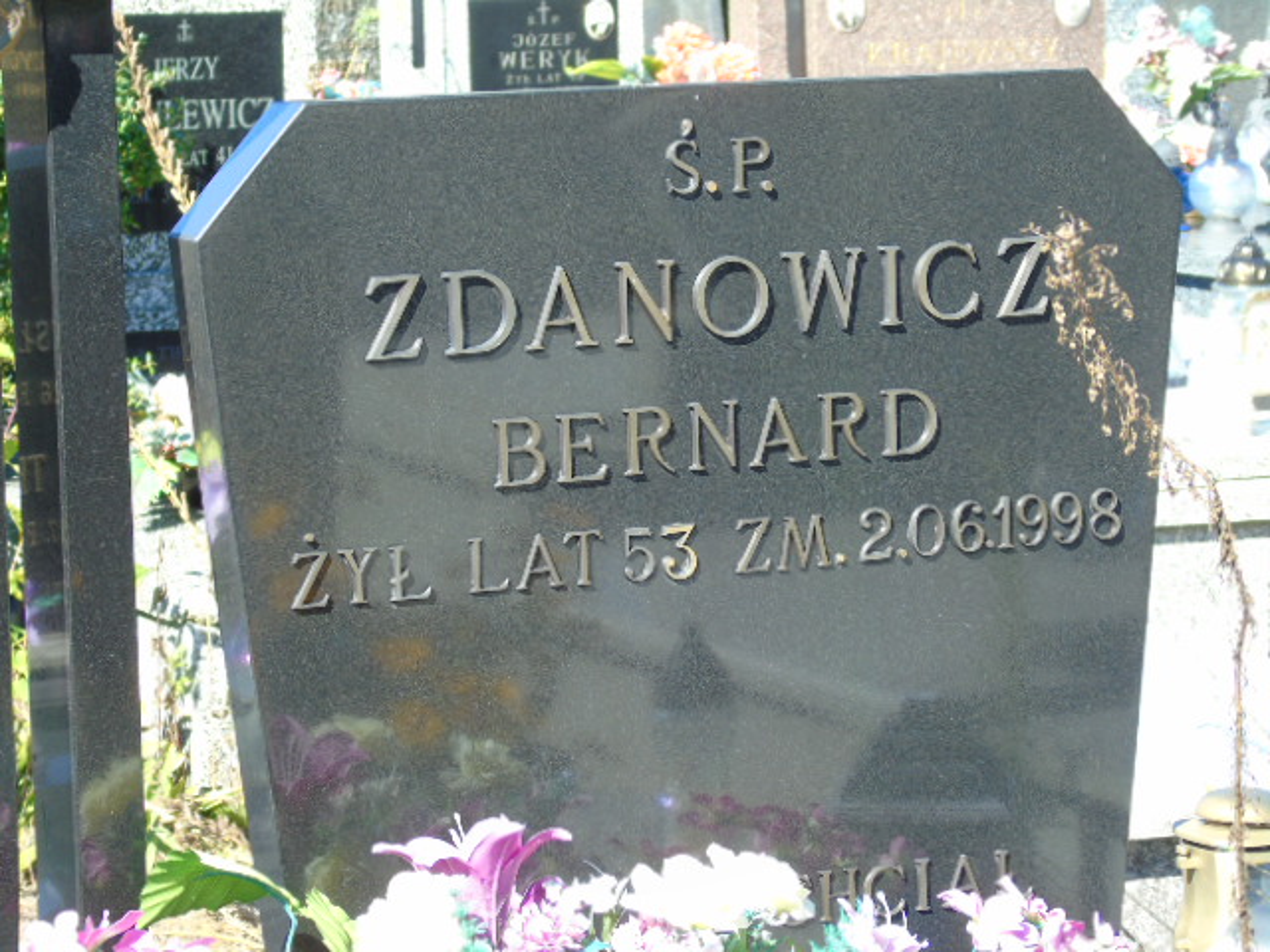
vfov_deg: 12.0
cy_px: 476
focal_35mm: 124
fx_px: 4549
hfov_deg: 15.9
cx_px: 635
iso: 80
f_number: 4.6
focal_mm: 22
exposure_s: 1/100
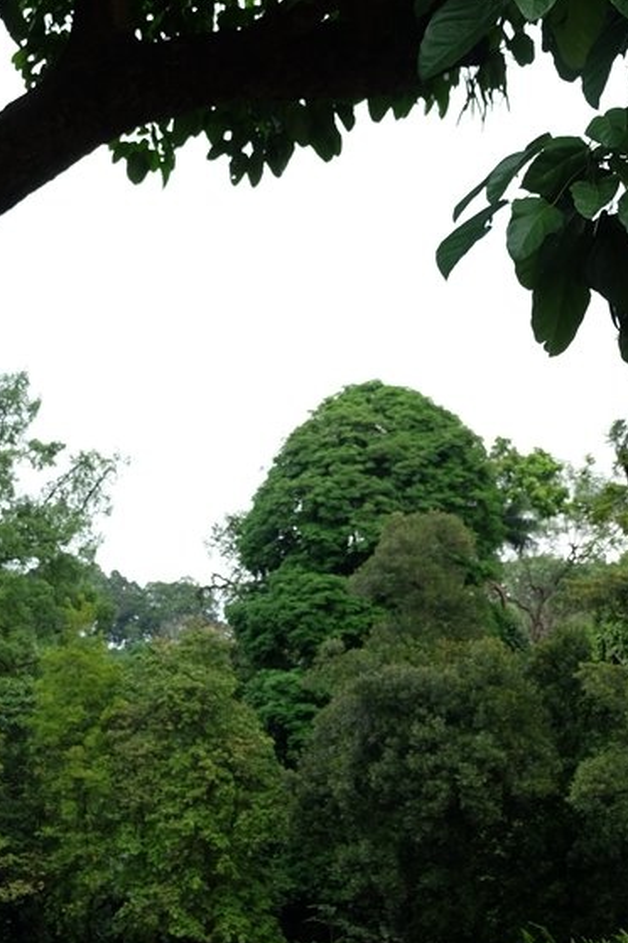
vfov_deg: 34.5
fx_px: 1519
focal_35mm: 58
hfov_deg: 23.2
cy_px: 479
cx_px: 172
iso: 200
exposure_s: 1/420
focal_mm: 24.3
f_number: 3.6
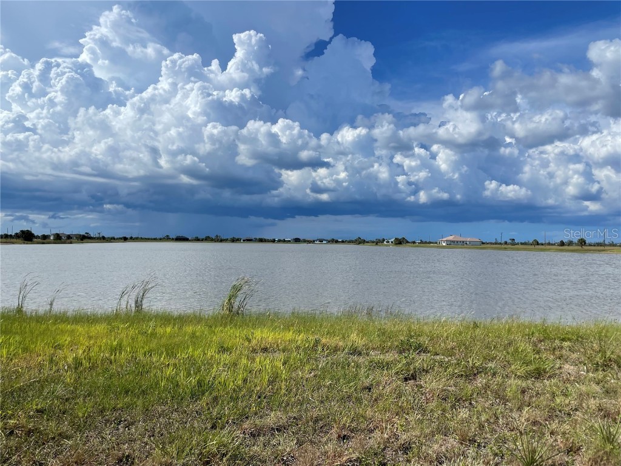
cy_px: 233
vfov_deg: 53.1
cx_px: 310
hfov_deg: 67.3
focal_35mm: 26
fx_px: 466
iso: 32
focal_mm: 4.2
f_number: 1.6
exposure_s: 1/6897
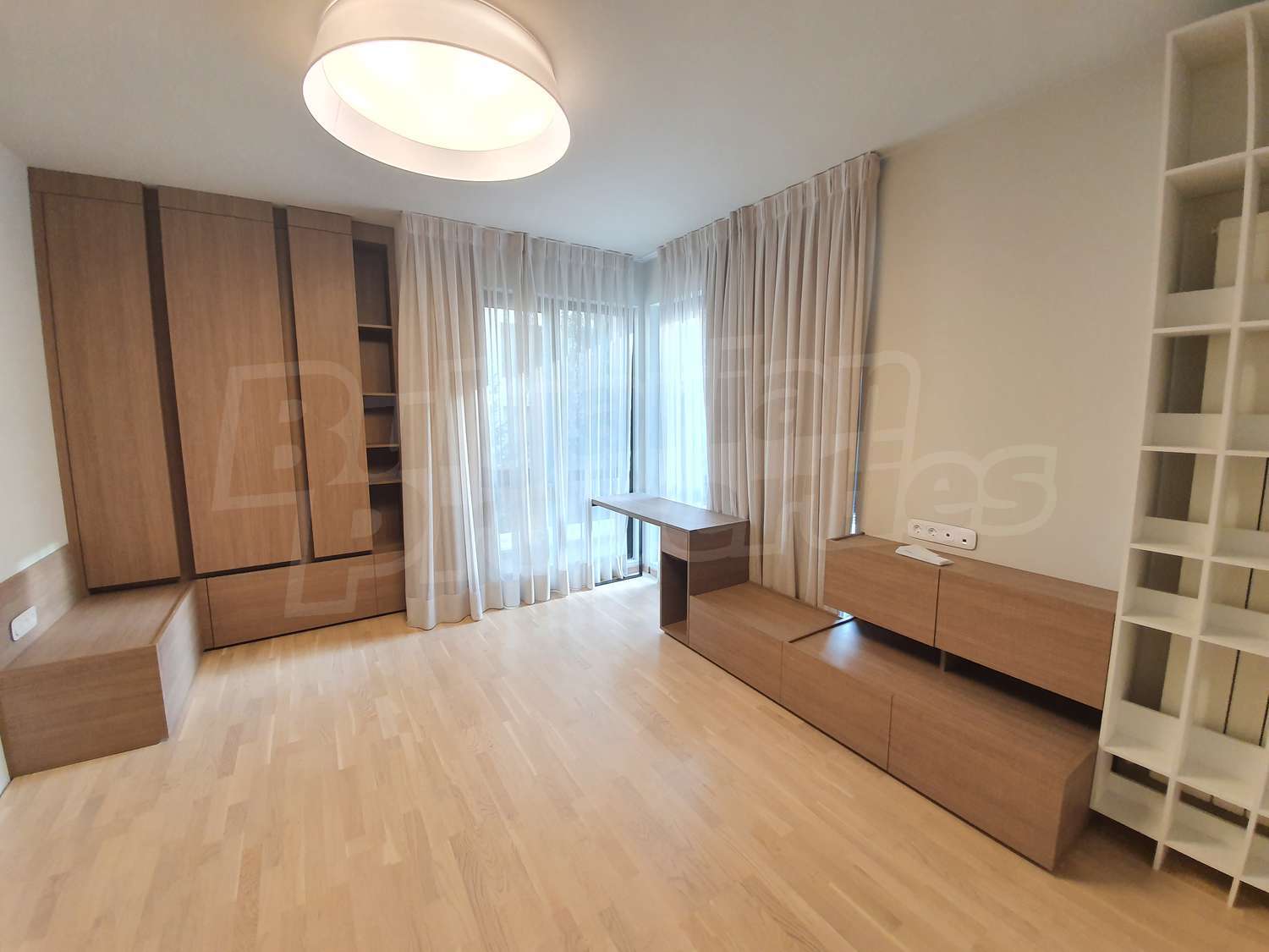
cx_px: 634
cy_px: 476
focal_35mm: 13
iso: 125
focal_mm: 1.8
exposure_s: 1/50
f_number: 2.2
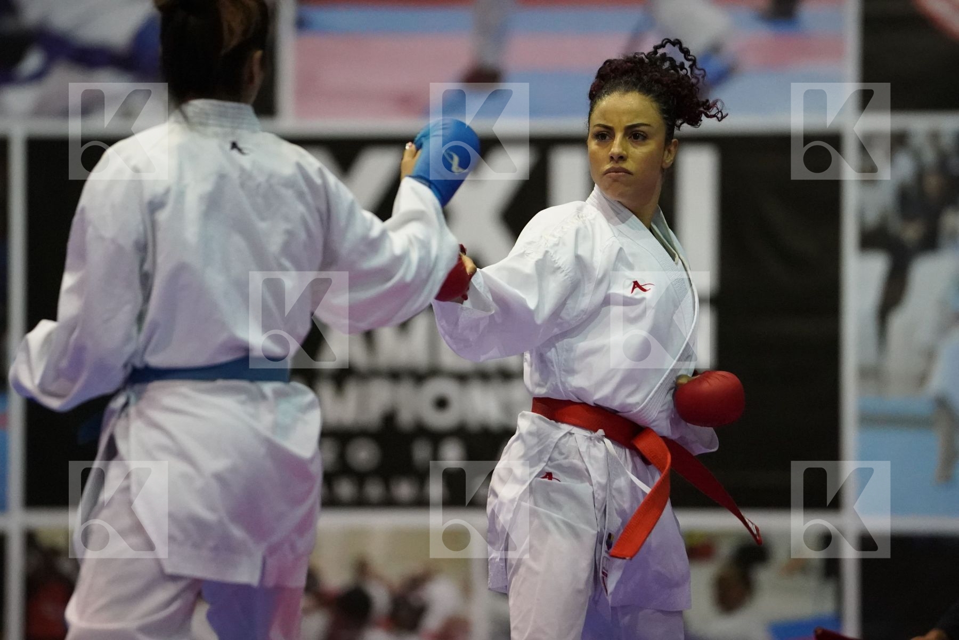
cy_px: 320
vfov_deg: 4.6
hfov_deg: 6.9
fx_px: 7991
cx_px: 480
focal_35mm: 300
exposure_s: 1/800
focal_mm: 200
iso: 6400
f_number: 2.8
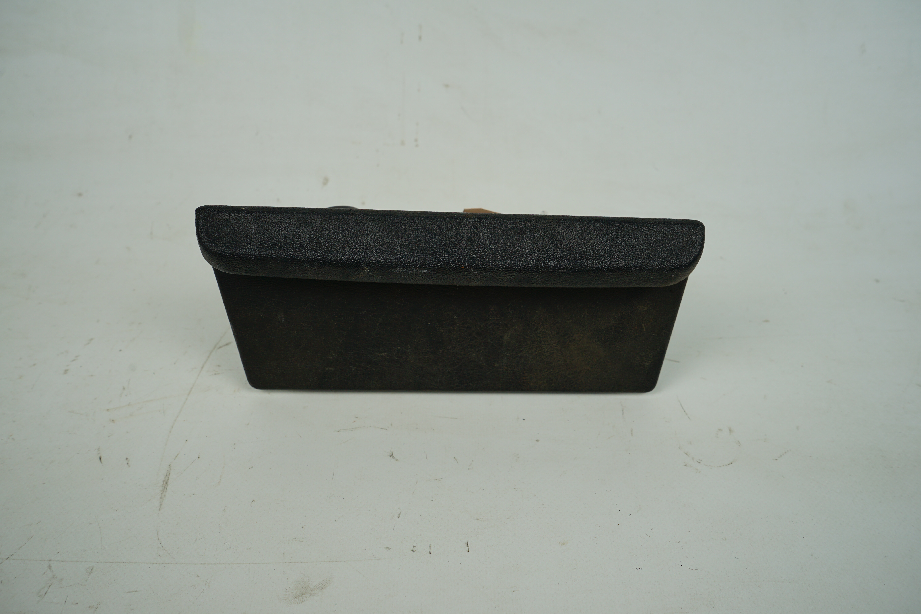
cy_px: 307
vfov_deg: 45.0
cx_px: 460
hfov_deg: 63.7
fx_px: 742
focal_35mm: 29
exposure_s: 1/200
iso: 200
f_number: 9
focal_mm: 29
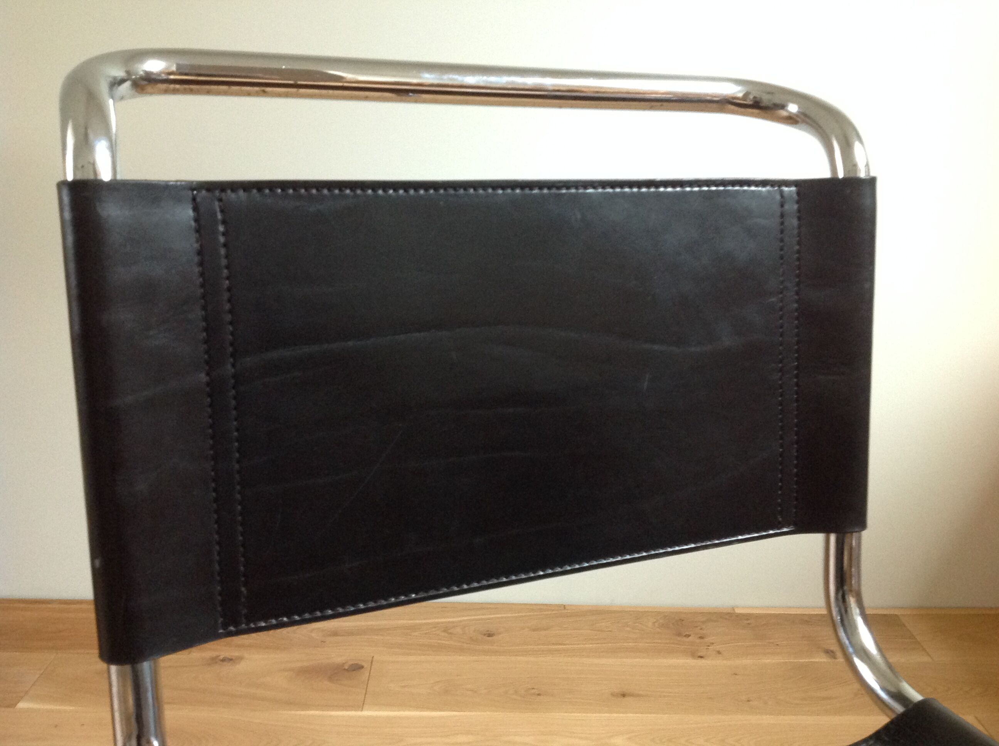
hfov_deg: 52.7
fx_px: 1009
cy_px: 373
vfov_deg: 40.6
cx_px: 500
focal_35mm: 35
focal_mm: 4.28
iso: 320
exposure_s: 1/15
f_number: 2.4
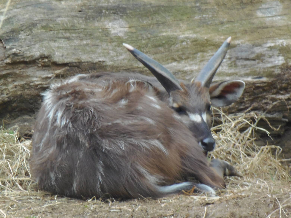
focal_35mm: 606
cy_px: 108
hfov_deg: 3.3
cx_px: 149
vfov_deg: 2.5
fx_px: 5094
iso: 200
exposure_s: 1/40
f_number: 5
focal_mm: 109
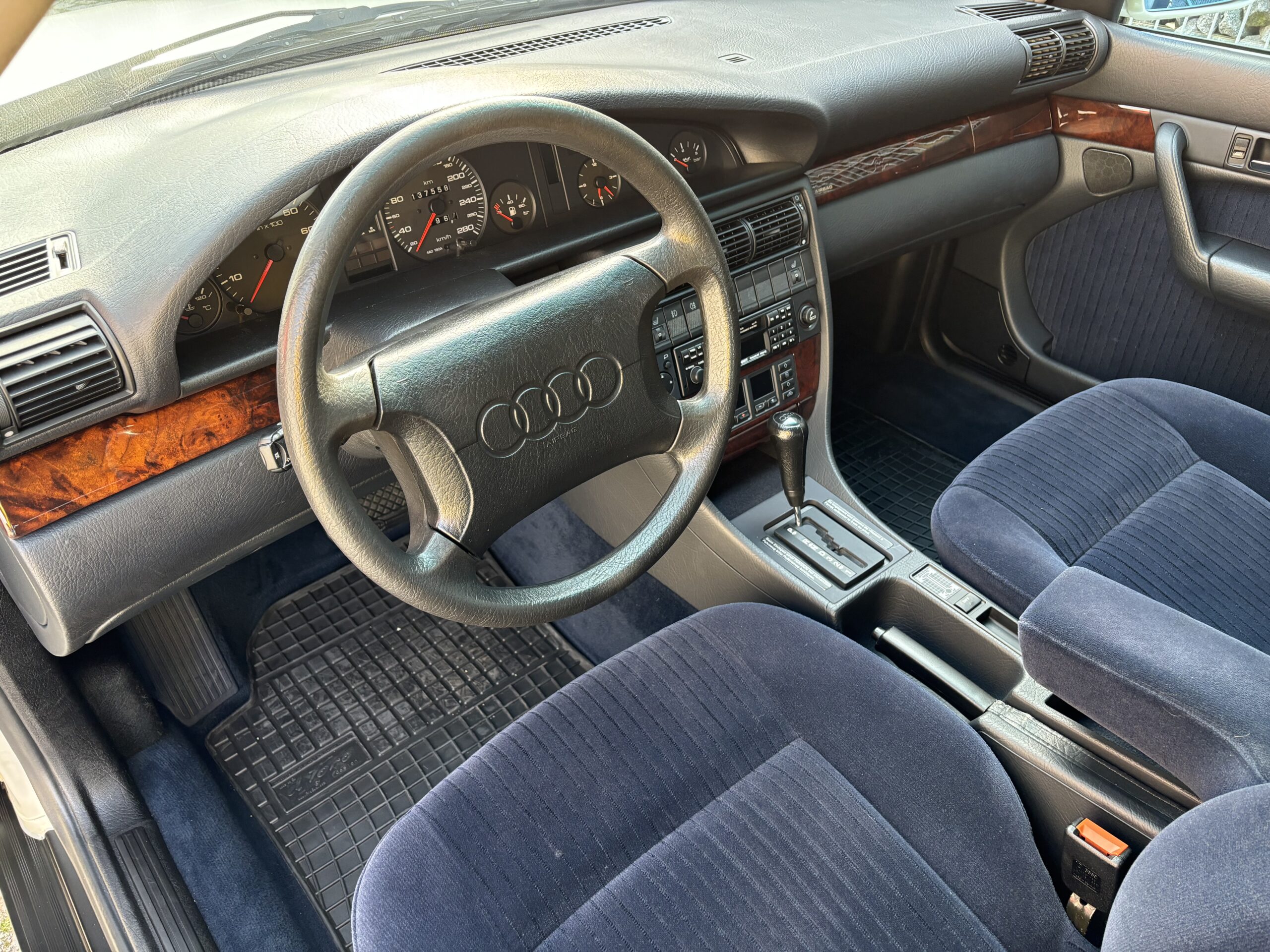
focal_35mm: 26
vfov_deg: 53.1
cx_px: 635
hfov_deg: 67.3
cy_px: 476
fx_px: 954
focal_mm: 5.96
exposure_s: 1/60
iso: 160
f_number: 1.6
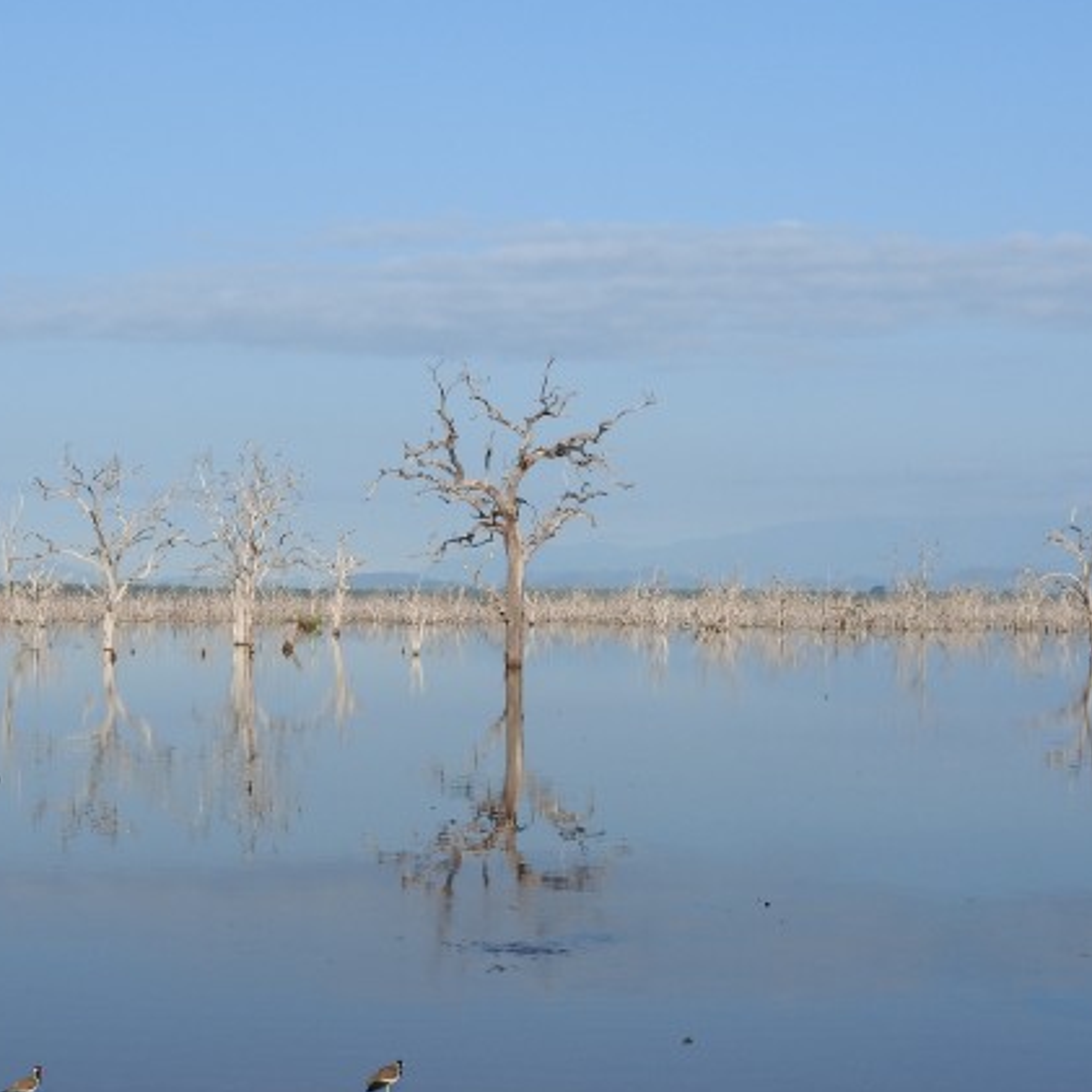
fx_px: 2998
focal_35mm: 84
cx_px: 296
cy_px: 594
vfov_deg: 20.6
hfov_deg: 20.5
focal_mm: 9
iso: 100
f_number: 4
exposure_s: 1/1250
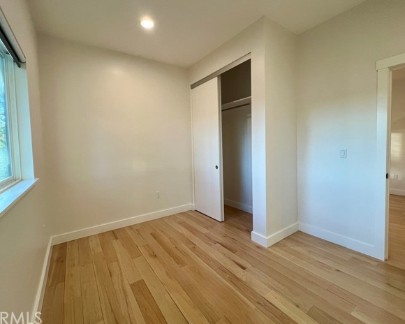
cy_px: 161
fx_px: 168
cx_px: 197
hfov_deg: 100.7
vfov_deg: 88.0
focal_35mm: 14
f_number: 1.8
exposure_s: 1/120
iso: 160
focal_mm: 1.57
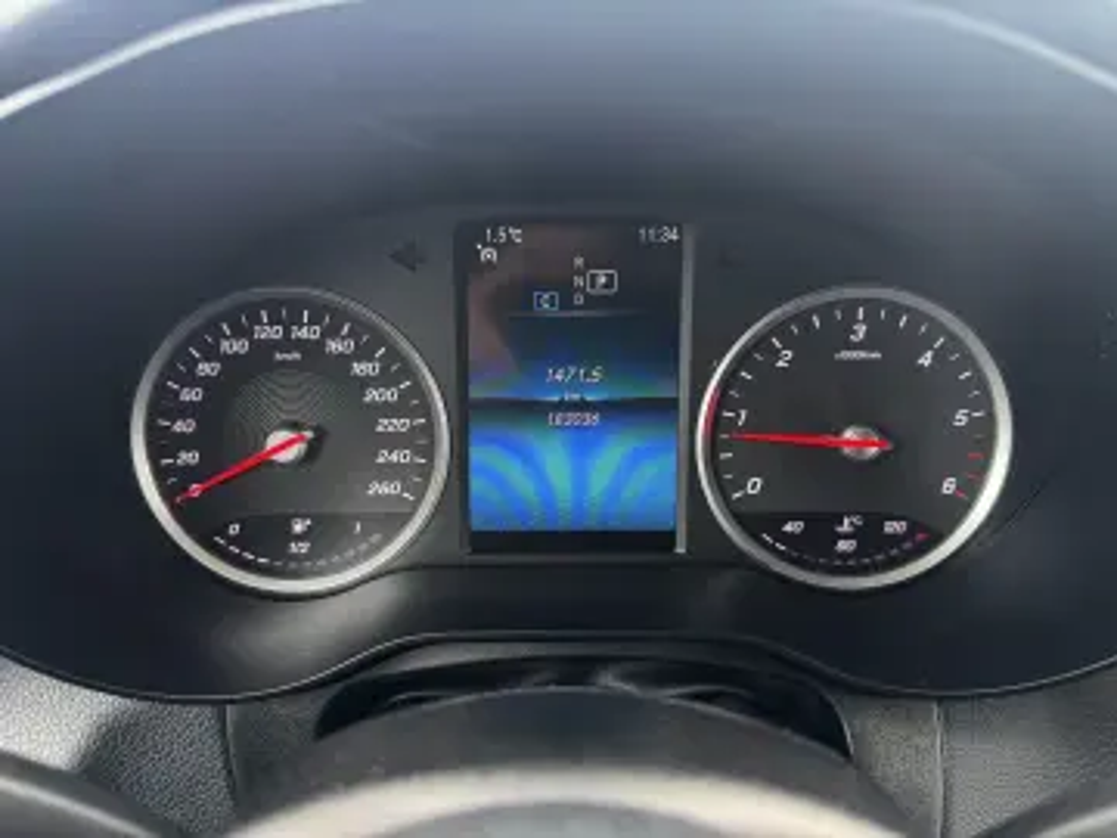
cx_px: 558
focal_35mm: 24
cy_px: 419
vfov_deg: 56.8
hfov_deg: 71.6
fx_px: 774
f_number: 1.78
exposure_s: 1/68
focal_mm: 6.76
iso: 160
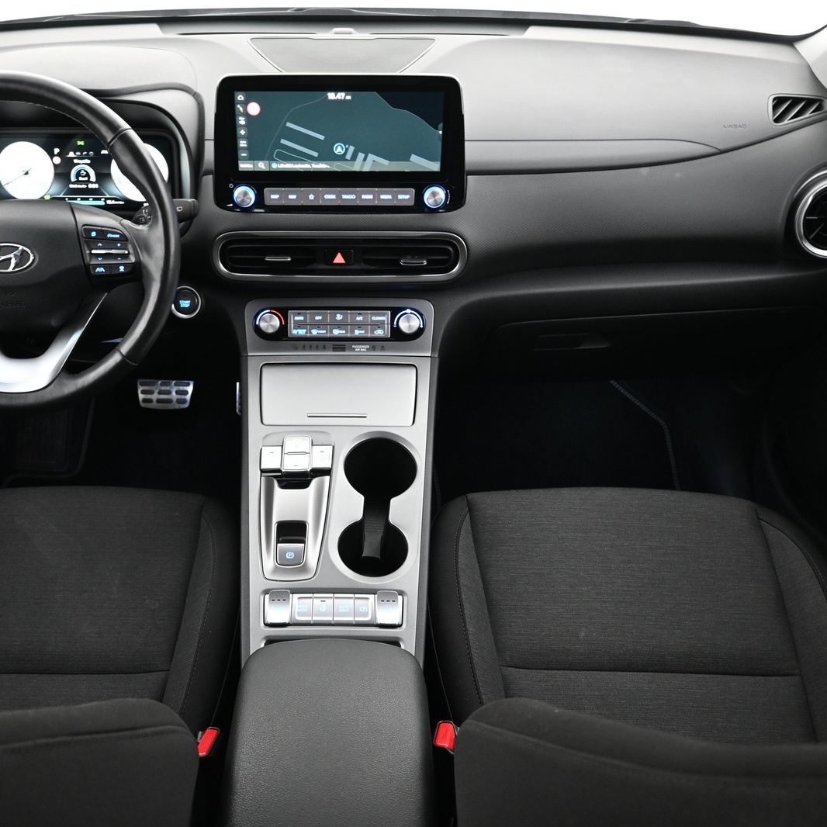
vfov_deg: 52.5
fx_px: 838
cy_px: 411
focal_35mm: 31
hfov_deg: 52.3
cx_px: 349
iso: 1600
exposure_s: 1/15
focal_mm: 16
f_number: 3.5
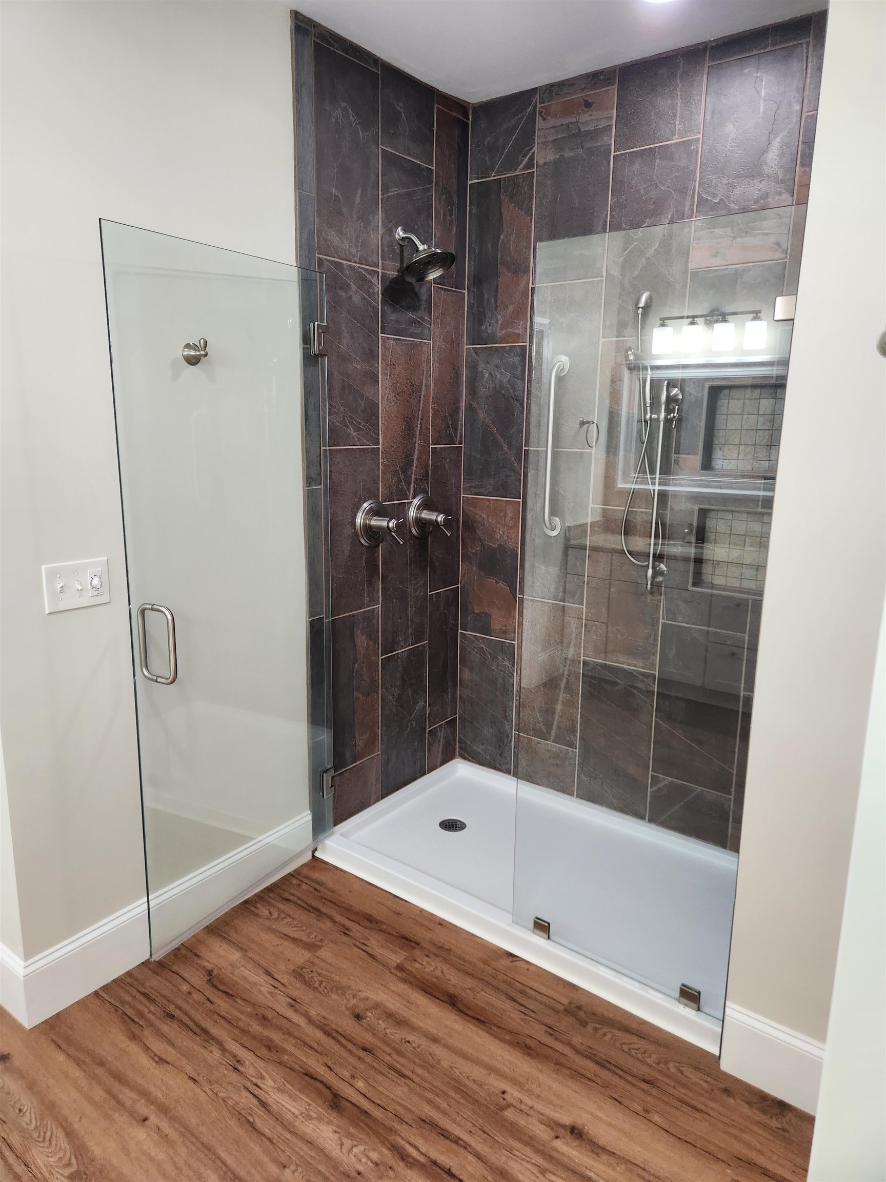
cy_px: 591
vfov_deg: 73.9
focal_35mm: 23
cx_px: 443
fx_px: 785
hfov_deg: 58.9
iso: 200
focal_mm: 5.4
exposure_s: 1/120
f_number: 1.8
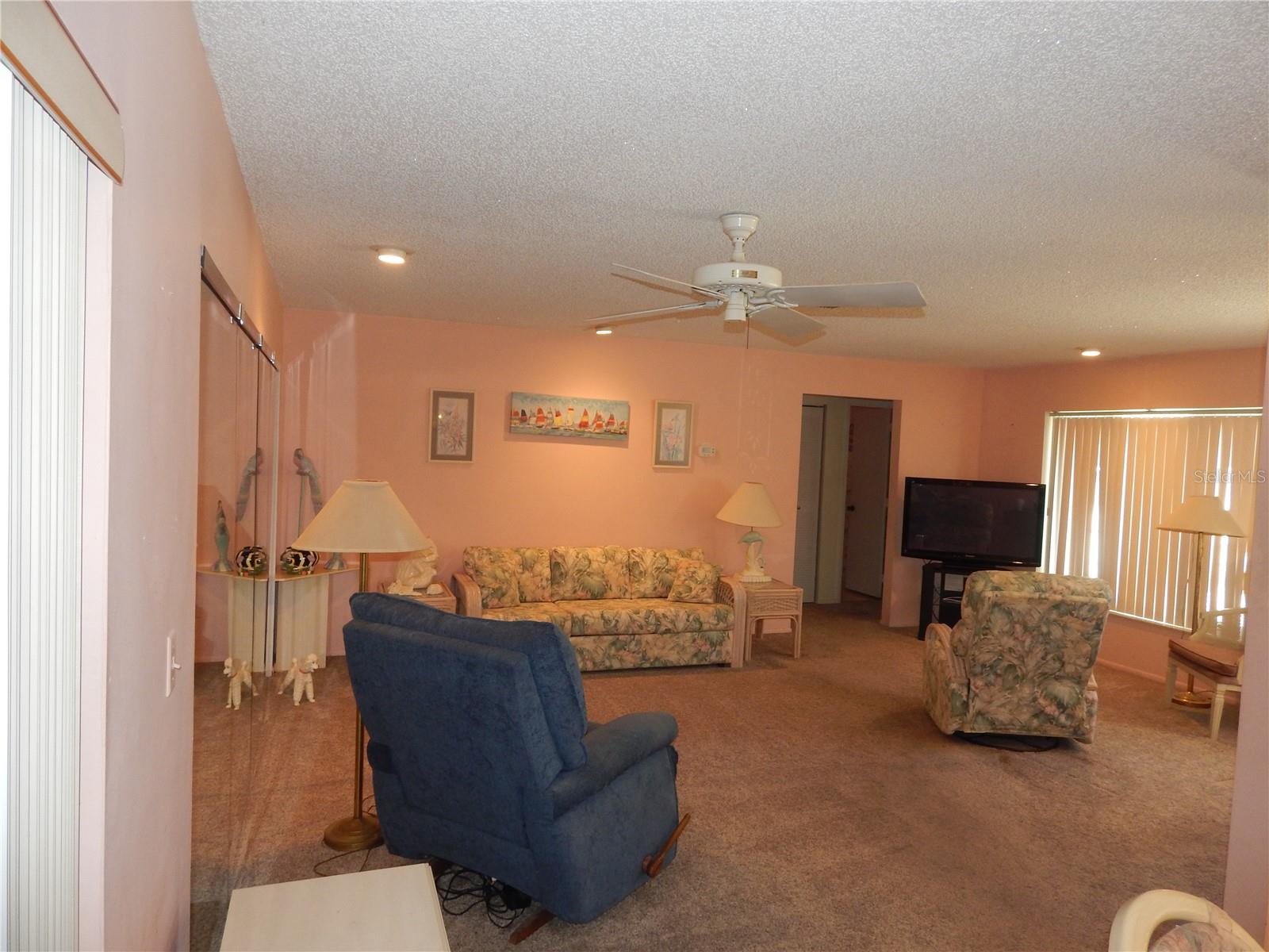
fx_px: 807
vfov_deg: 61.1
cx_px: 634
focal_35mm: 22
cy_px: 476
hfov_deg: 76.4
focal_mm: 4
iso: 200
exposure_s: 1/30
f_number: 3
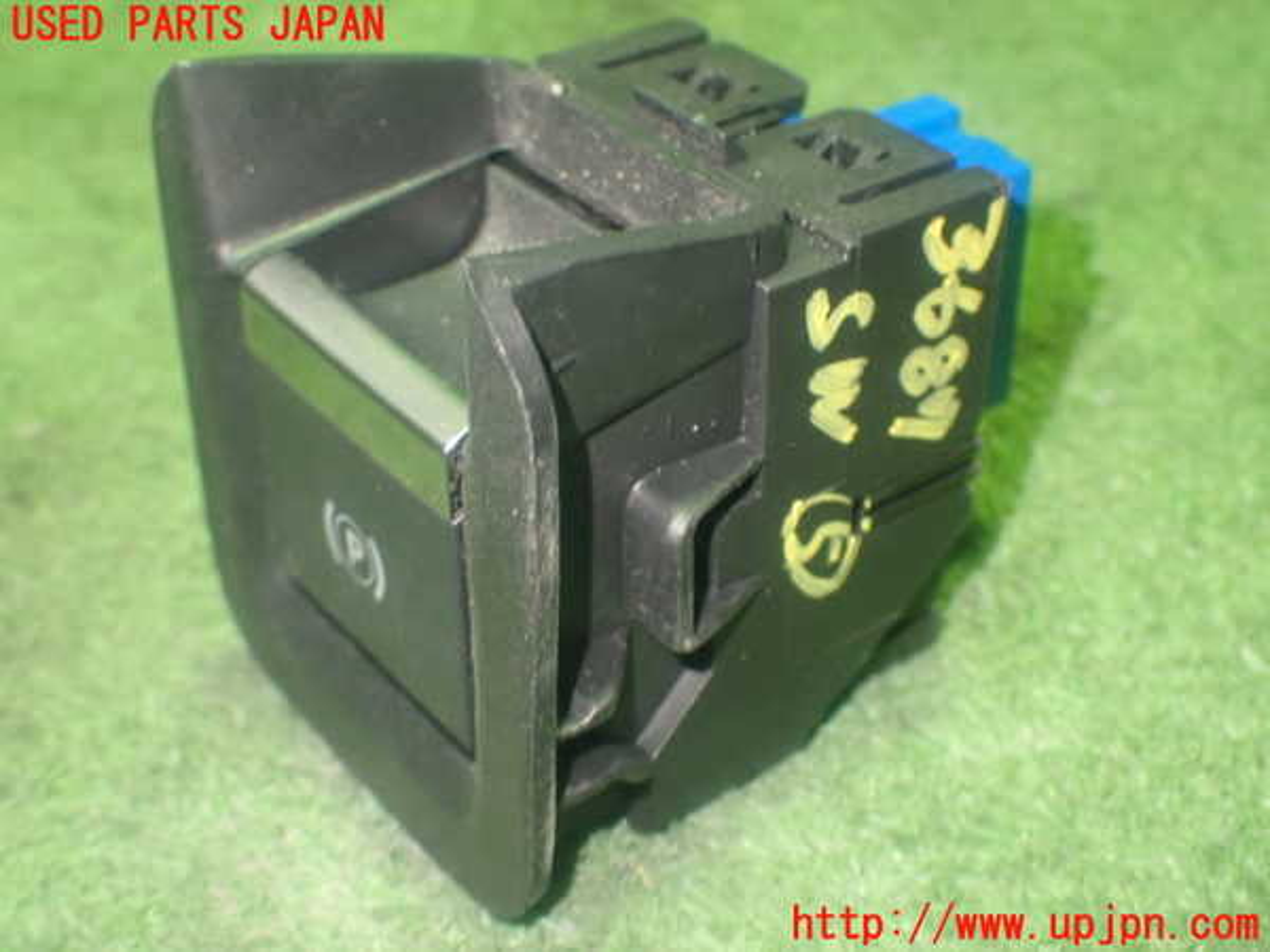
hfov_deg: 35.5
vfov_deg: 27.0
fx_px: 1981
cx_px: 635
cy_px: 476
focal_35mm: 54
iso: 800
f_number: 3.3
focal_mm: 9.65
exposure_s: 1/13
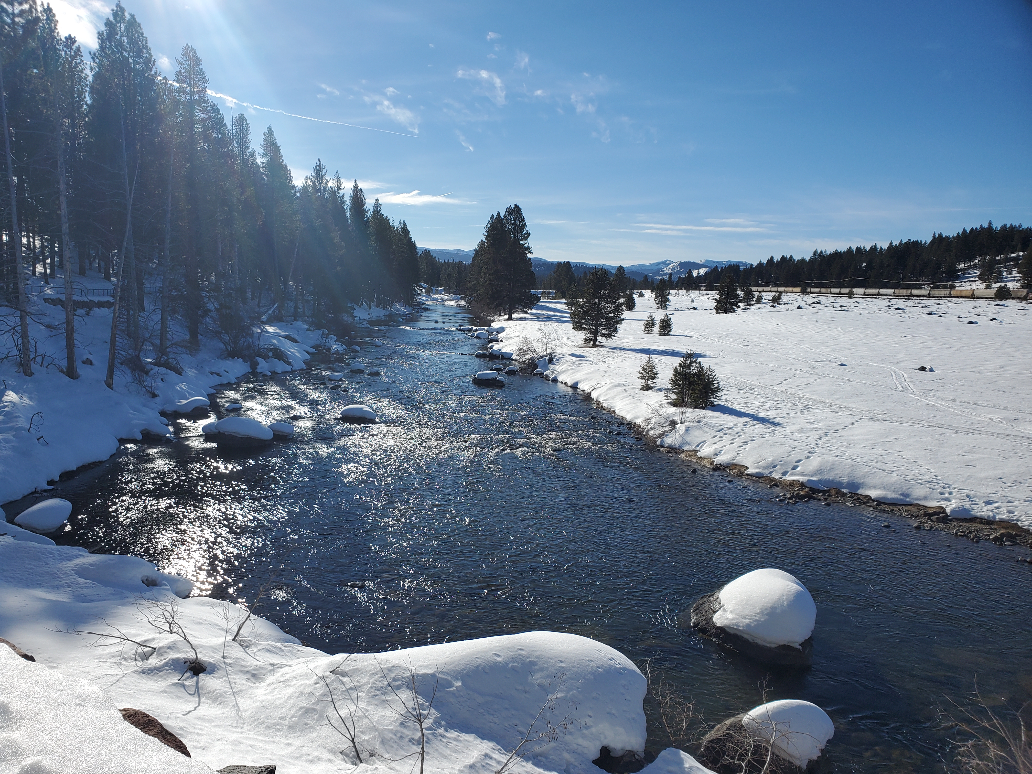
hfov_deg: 67.3
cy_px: 387
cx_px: 516
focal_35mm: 26
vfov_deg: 53.1
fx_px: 775
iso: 50
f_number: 2.4
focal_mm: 4.3
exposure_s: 1/3059
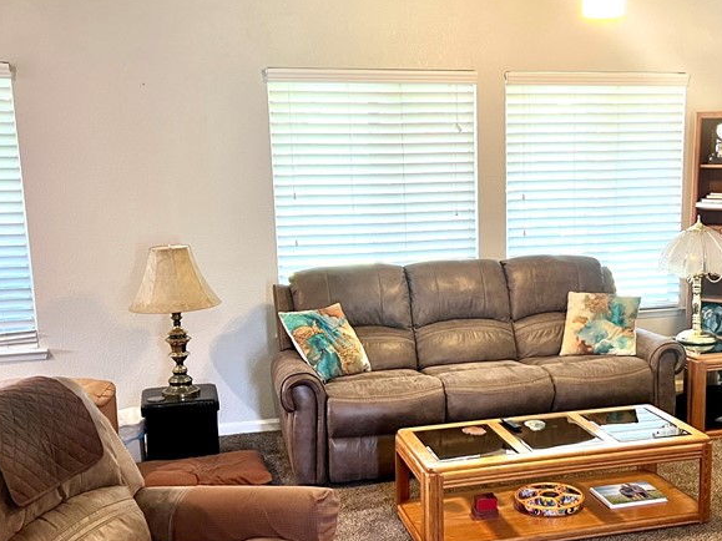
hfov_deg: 40.7
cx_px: 488
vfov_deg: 31.5
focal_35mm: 46
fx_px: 959
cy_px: 313
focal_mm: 5.7
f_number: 1.5
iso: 200
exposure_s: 1/60
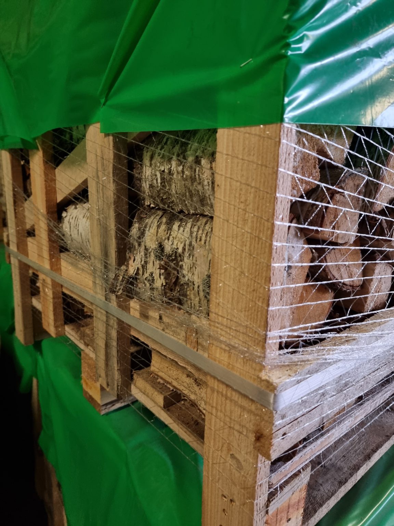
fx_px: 364
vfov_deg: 71.6
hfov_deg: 56.8
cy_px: 263
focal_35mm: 24
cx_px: 197
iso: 500
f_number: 1.8
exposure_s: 1/40
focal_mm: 6.7
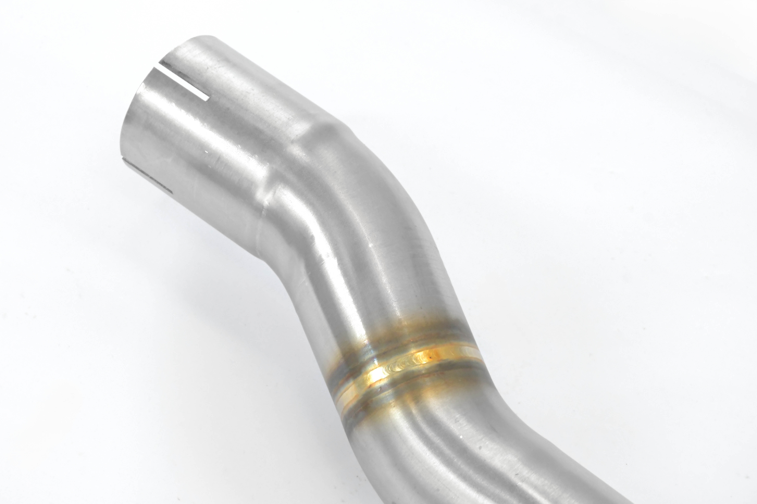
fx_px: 2839
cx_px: 378
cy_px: 252
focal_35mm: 135
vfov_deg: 10.2
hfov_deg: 15.2
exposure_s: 1/200
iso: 4000
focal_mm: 90
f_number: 10
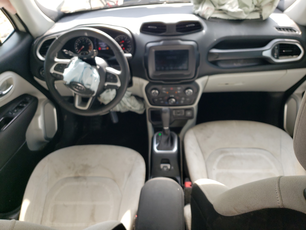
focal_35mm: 26
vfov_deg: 53.1
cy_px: 115
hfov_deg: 67.3
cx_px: 153
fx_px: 230
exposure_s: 1/244
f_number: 1.5
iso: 50
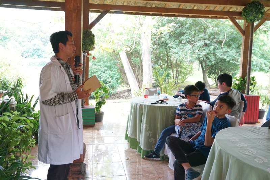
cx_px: 135
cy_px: 90
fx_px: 240
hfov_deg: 58.7
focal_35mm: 32
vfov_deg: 41.1
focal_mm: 32
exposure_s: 1/160
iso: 2500
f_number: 4
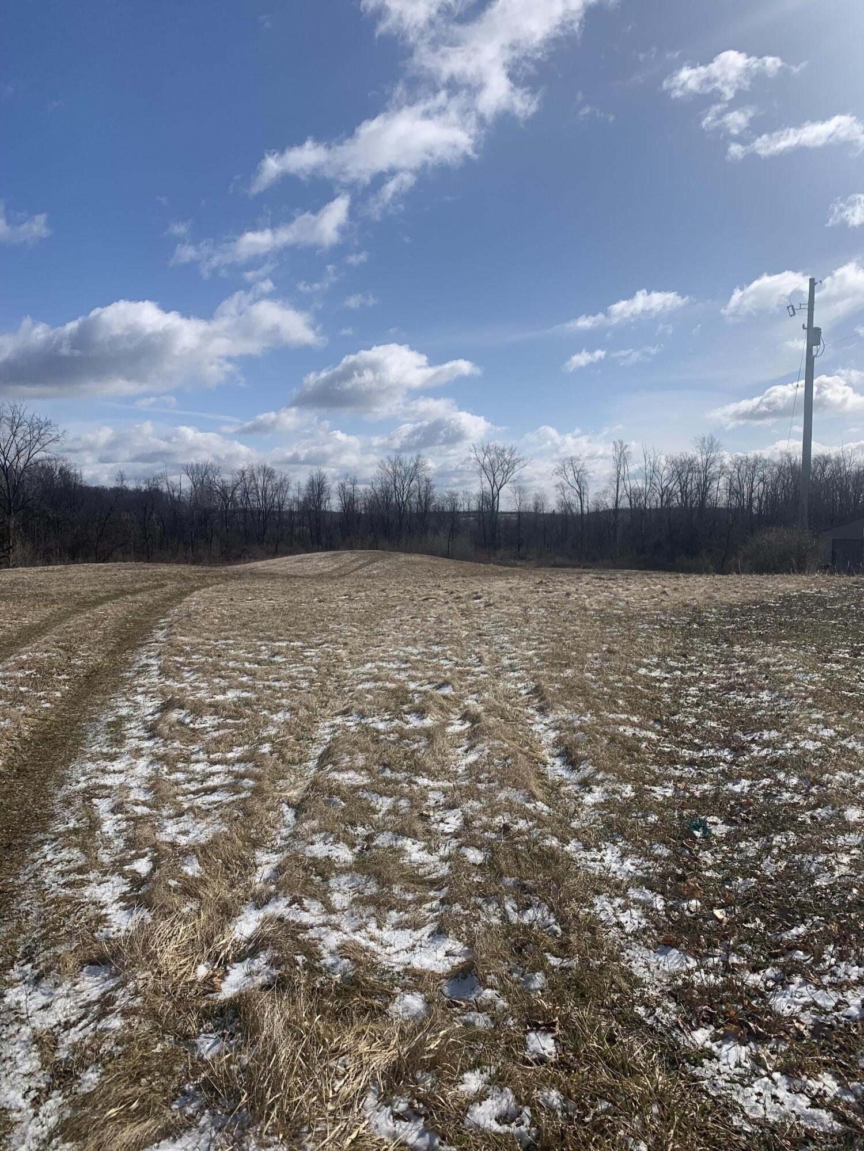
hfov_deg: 53.1
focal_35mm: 26
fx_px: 865
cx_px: 432
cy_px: 576
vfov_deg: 67.3
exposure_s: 1/5128
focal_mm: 4.25
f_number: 1.8
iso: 25
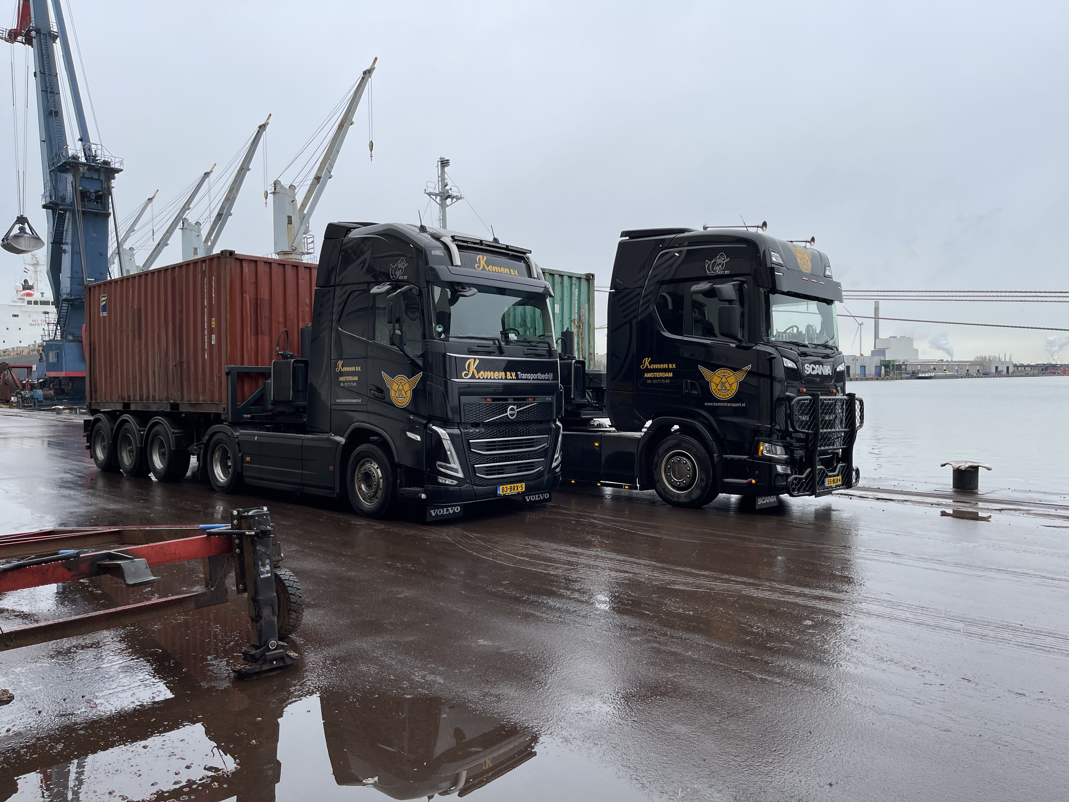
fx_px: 803
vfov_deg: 53.1
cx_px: 534
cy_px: 401
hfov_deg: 67.3
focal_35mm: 26
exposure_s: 1/1534
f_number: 1.6
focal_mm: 5.1
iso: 32
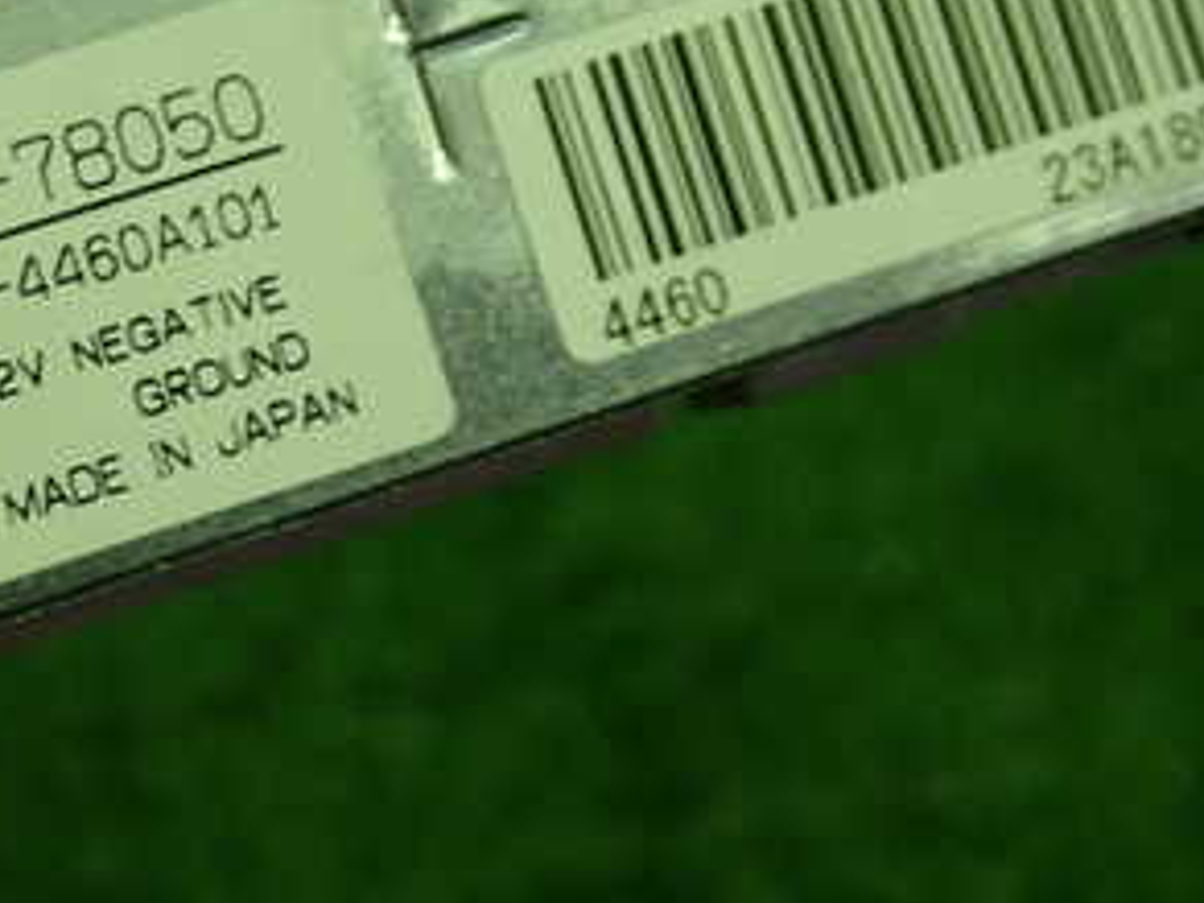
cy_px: 412
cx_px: 132
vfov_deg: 18.9
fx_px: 2713
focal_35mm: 78
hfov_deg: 24.3
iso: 200
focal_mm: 6.83
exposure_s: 1/80
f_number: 2.7
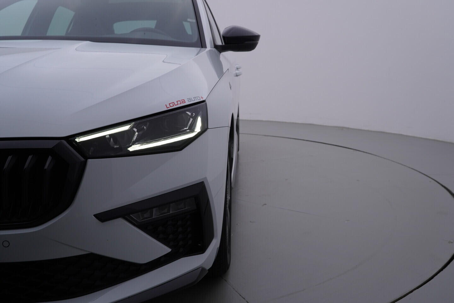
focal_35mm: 36
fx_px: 454
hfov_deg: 53.1
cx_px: 227
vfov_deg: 36.9
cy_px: 152
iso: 125
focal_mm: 24
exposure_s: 1/125
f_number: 5
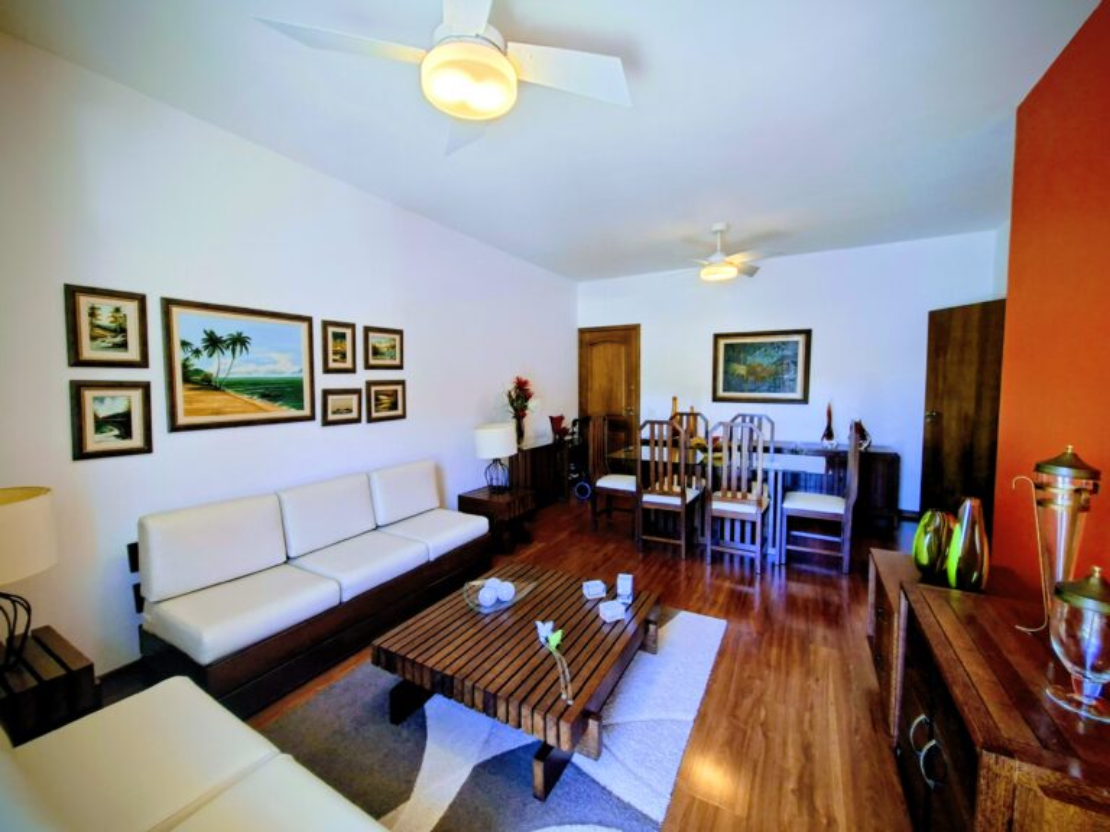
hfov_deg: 106.2
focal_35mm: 13
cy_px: 416
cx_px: 555
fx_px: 417
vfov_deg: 89.9
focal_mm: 1.74
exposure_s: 1/40
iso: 100
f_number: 2.2
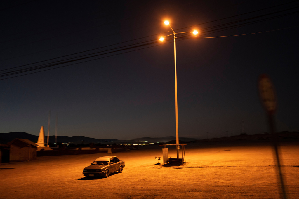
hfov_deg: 54.4
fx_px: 291
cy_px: 100
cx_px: 150
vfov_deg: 37.8
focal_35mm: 35
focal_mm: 35
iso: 1250
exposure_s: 1/50
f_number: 1.4
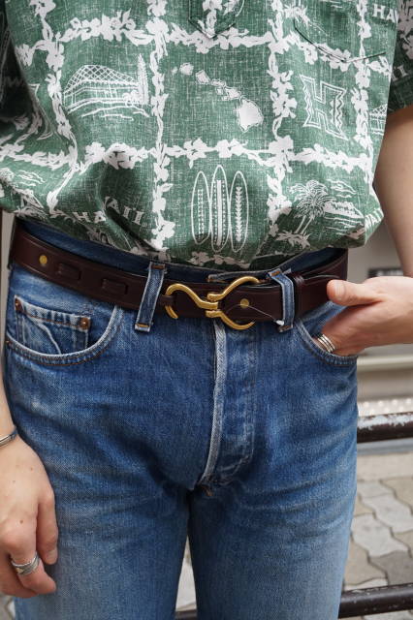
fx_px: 827
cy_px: 310
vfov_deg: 41.1
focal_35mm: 48
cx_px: 206
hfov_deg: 28.0
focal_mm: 32
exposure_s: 1/160
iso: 200
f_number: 5
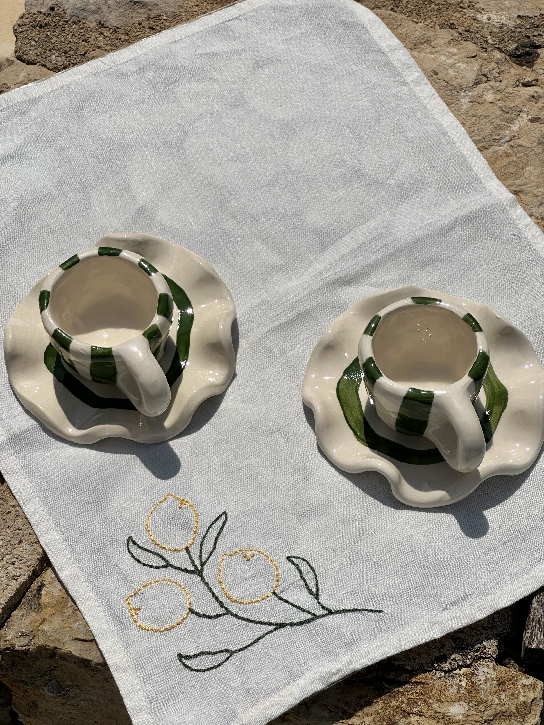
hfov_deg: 19.1
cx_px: 272
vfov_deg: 25.3
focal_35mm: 77
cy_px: 362
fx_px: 1613
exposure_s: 1/3215
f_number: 2.8
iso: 25
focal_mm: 9
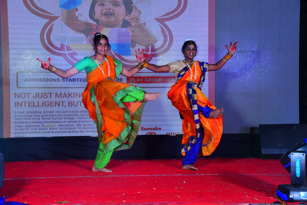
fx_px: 648
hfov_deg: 26.6
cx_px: 152
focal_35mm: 76
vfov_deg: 18.0
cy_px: 102
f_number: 9
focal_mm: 75
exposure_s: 1/125
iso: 640
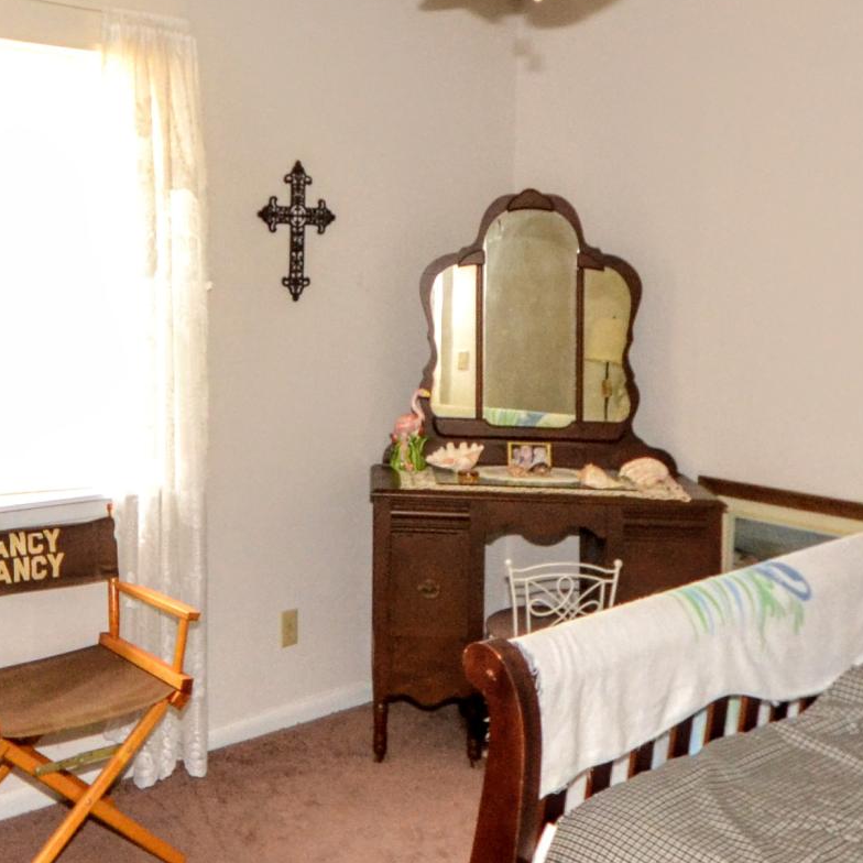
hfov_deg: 42.1
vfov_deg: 42.2
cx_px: 273
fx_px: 1100
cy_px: 274
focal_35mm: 39
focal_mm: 8
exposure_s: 1/60
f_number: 4.5
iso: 1250
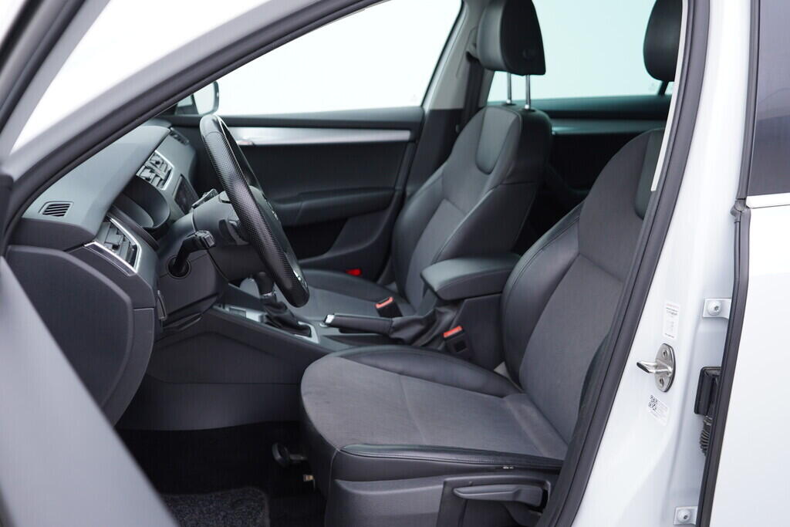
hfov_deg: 53.1
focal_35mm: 36
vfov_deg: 36.9
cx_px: 395
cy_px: 264
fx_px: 790
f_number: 2.8
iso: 125
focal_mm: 24
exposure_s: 1/40
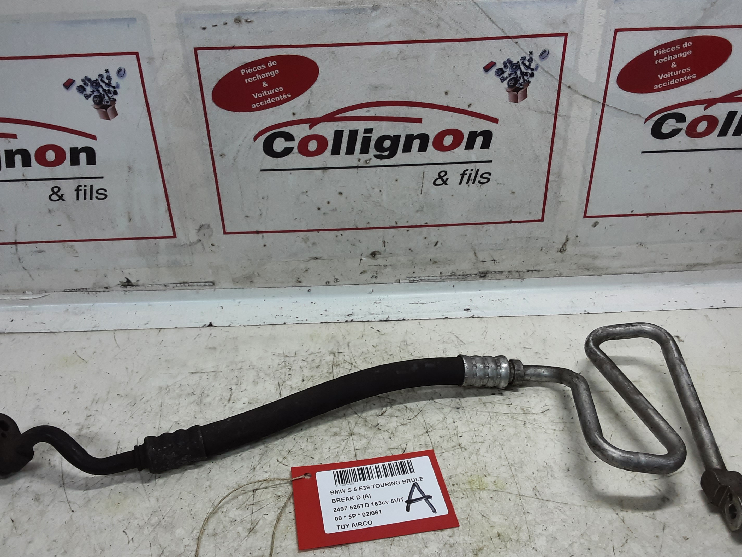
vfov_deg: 45.4
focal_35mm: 31
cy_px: 301
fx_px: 664
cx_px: 363
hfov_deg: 58.3
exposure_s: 1/50
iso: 80
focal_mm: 2.91
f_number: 1.9
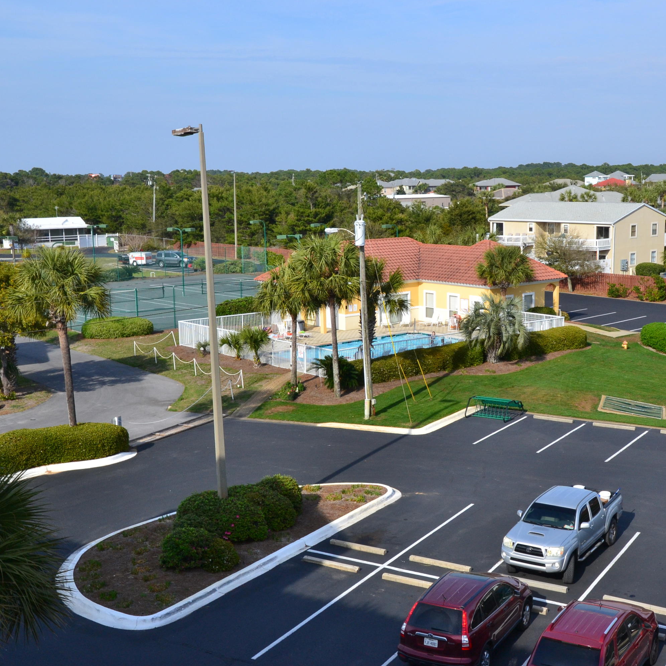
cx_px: 400
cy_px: 333
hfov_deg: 36.7
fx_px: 1001
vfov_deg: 36.8
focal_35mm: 46
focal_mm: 24
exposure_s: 1/500
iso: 360
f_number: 11
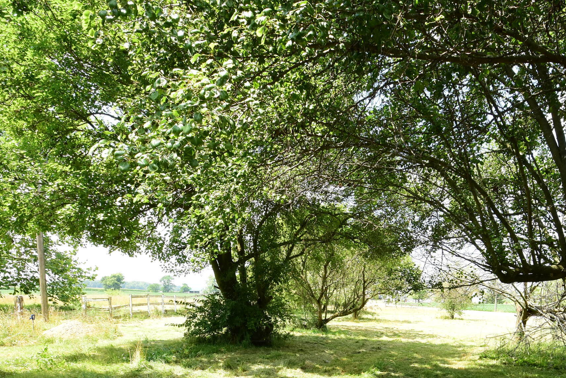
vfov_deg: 44.4
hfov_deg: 65.4
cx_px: 381
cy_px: 327
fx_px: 425
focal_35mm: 27
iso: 1000
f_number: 9
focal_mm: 10
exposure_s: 1/400
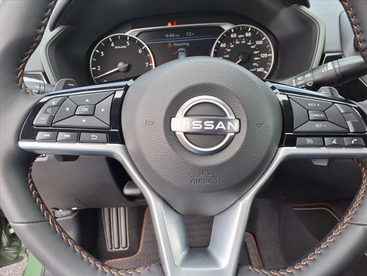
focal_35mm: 27
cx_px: 184
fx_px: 286
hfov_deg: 65.3
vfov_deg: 51.4
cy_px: 138
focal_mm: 3.58
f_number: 1.9
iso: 40
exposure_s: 1/167
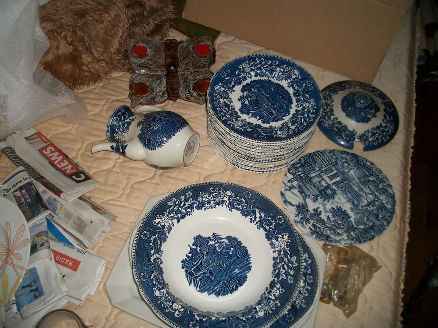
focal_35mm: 31
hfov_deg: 58.4
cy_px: 164
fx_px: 392
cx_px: 219
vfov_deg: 45.4
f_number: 2.9
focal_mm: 5.7
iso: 125
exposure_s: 1/40
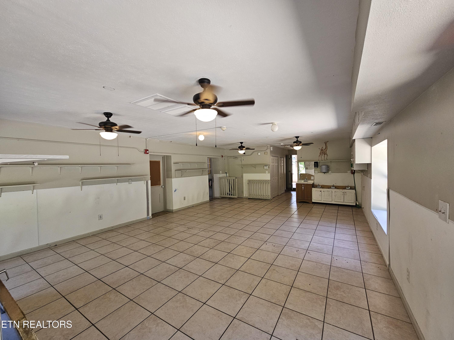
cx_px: 227
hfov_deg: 106.2
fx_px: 170
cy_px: 170
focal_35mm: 13
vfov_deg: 89.9
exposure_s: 1/100
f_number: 2.2
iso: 100
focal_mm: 2.2
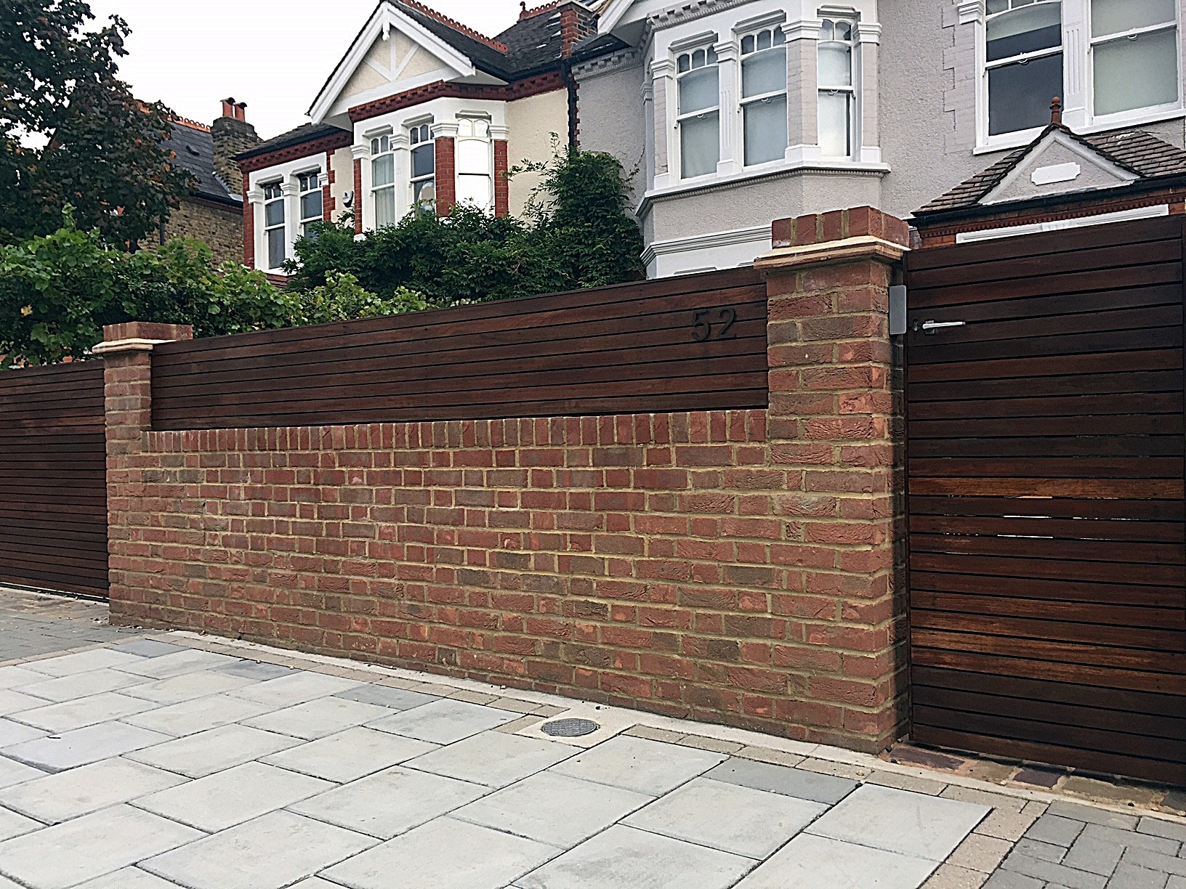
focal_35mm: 29
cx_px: 593
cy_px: 444
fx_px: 994
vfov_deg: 48.2
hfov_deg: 61.7
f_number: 2.2
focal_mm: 4.15
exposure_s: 1/100
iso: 40
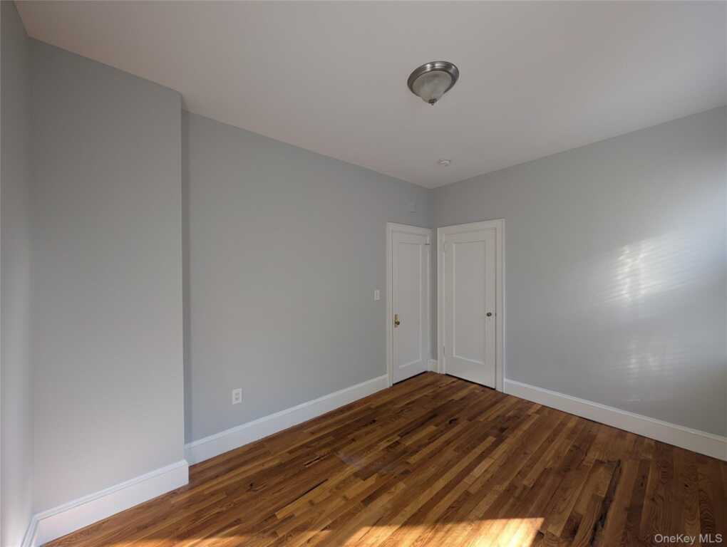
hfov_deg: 110.5
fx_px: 252
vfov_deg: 94.6
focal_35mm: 12
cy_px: 274
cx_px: 364
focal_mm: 2.02
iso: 42
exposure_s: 1/76.5
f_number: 1.7
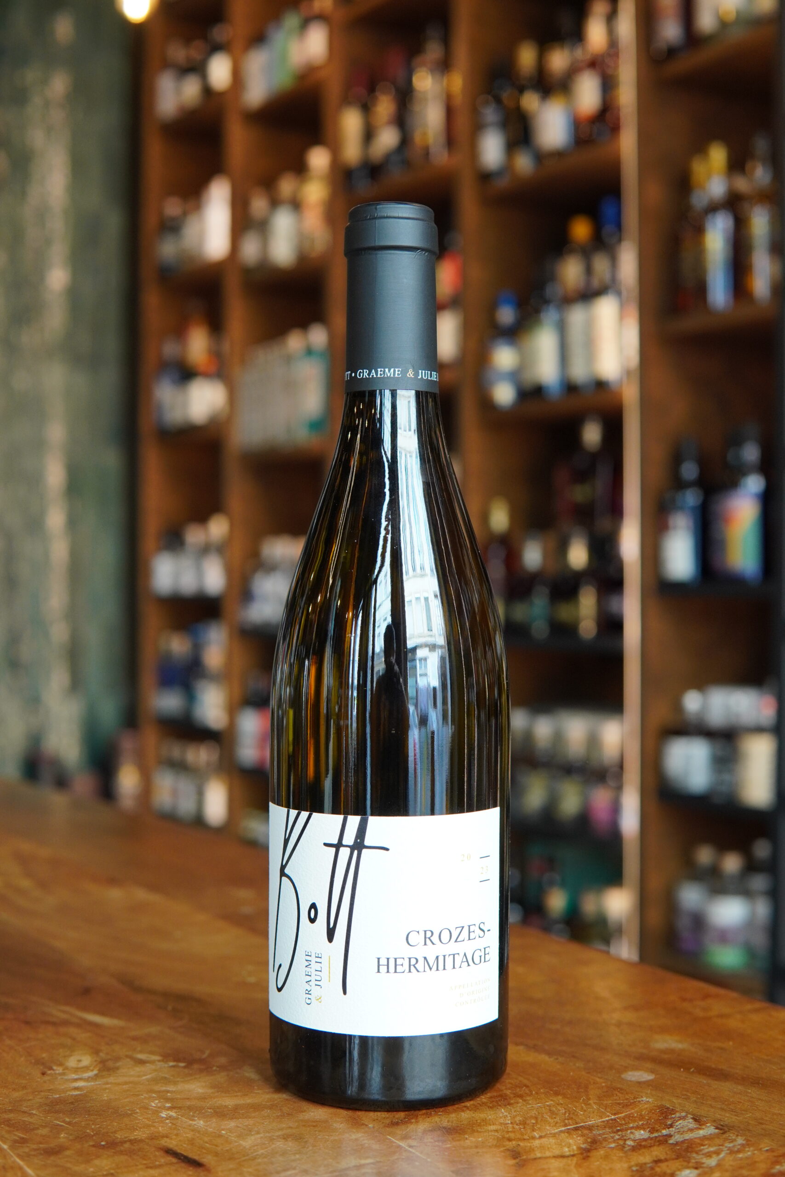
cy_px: 588
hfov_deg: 29.9
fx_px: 1472
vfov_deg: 43.6
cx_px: 392
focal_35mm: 45
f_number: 4
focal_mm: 30
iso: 800
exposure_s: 1/160
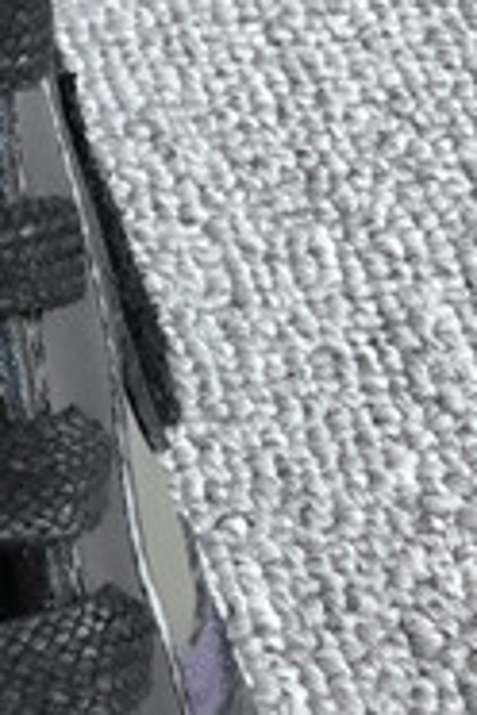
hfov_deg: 7.8
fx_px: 3100
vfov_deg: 12.3
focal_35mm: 156
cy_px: -498
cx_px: -896
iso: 40
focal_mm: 3.3
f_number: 2.4
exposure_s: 1/100
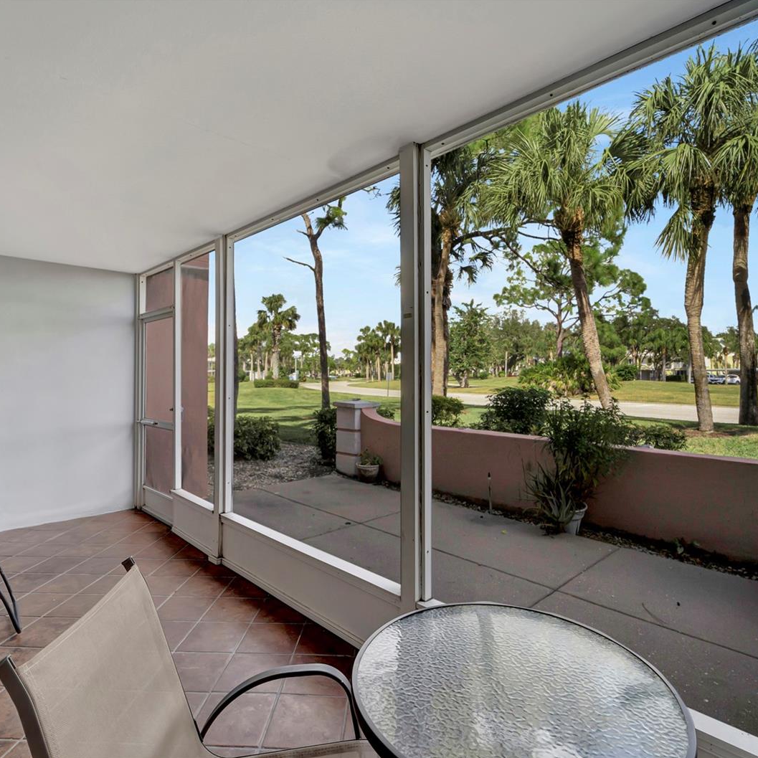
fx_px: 446
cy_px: 380
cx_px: 384
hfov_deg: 80.7
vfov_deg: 80.7
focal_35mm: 18
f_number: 14
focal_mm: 14
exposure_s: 1/125
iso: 500
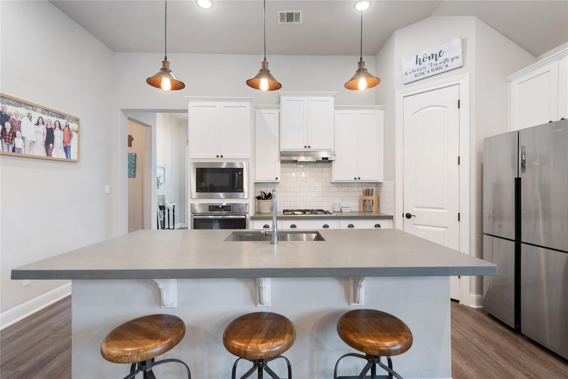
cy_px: 190
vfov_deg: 70.5
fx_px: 268
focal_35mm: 17
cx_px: 284
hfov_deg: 93.3
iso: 400
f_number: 8
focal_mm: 17
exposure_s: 1/4
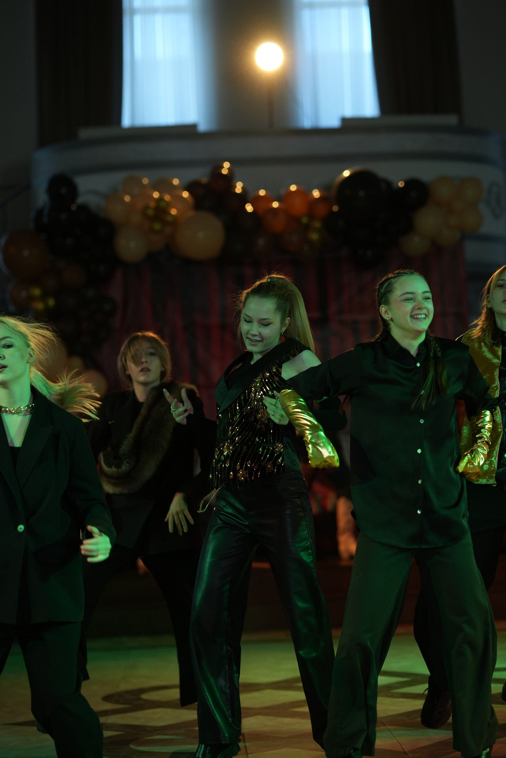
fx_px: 1792
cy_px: 379
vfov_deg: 23.9
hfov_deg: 16.1
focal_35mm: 85
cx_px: 253
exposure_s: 1/400
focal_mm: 85
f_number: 2.2
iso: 800
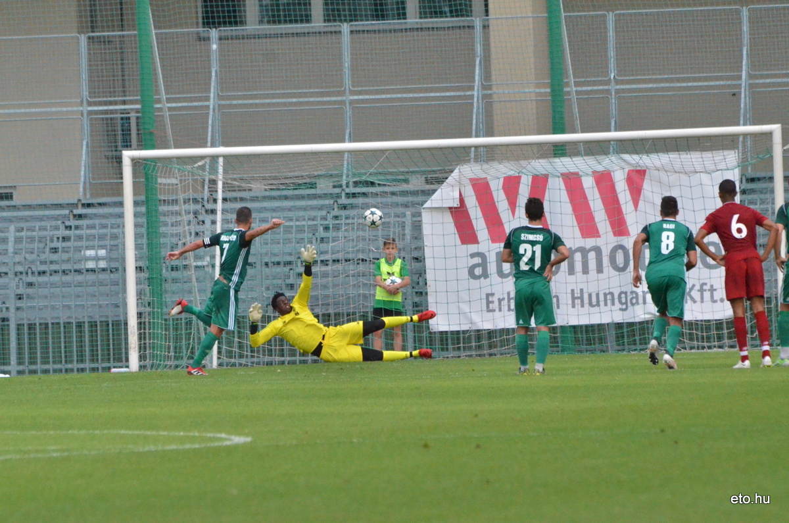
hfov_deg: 4.6
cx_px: 394
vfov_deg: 3.0
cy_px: 262
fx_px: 9843
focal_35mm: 450
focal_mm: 300
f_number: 7.1
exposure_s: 1/5000
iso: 6400
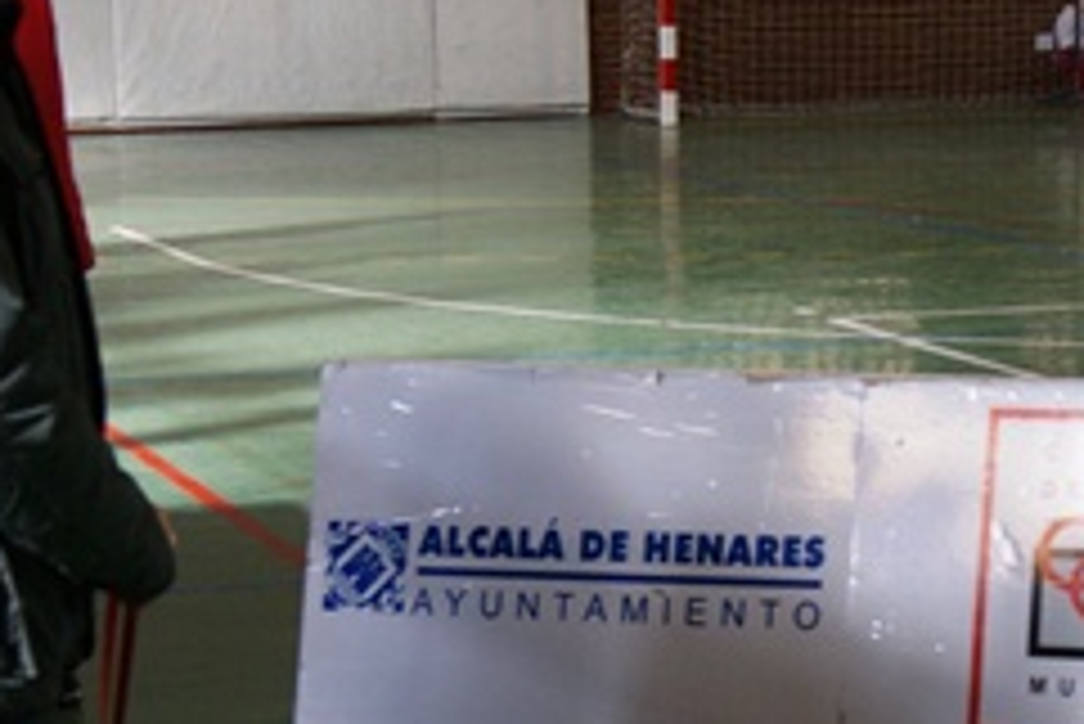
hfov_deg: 14.7
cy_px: 504
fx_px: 4198
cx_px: 810
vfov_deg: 9.8
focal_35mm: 139
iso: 125
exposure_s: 1/60
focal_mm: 35
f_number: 4.5
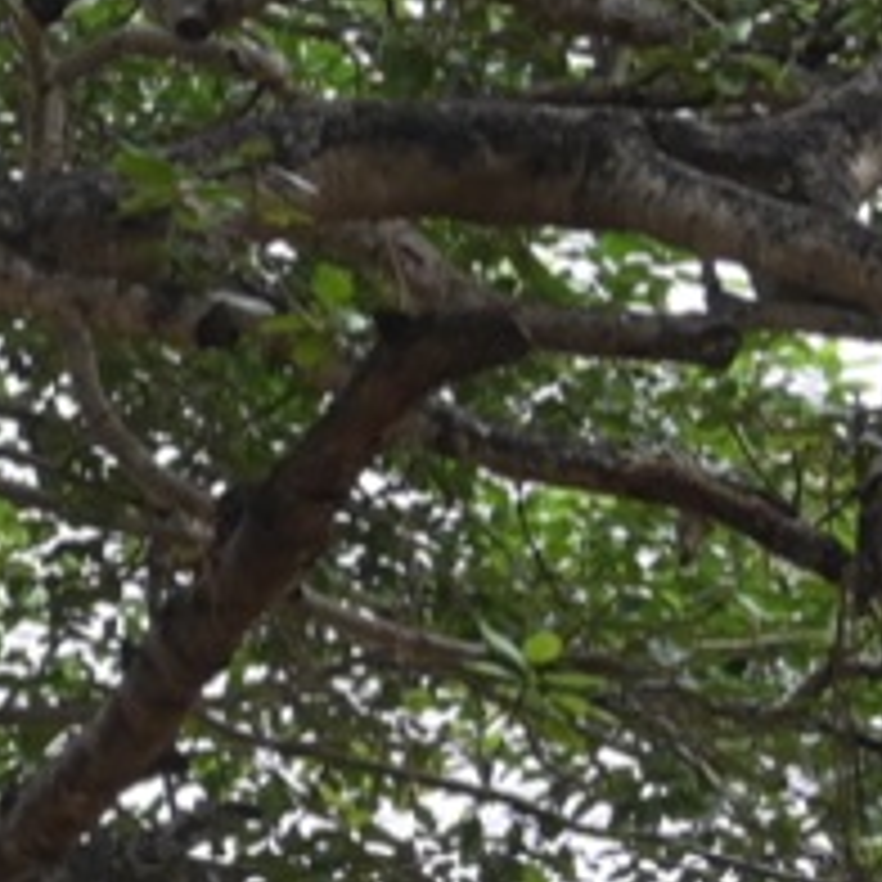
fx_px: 7236
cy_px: 290
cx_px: -2097
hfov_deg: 6.2
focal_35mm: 251
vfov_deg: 7.0
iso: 800
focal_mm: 29
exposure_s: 1/160
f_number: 5.6
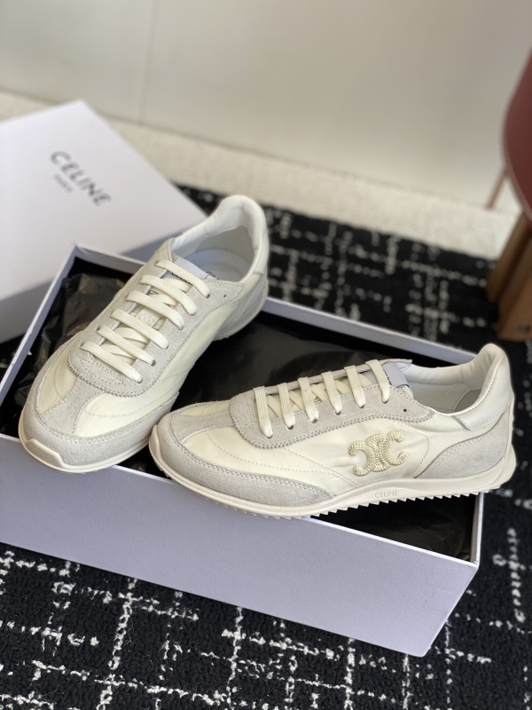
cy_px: 355
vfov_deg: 36.8
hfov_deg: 28.0
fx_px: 1066
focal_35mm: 52
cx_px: 266
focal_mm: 6
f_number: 2
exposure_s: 1/123
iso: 20
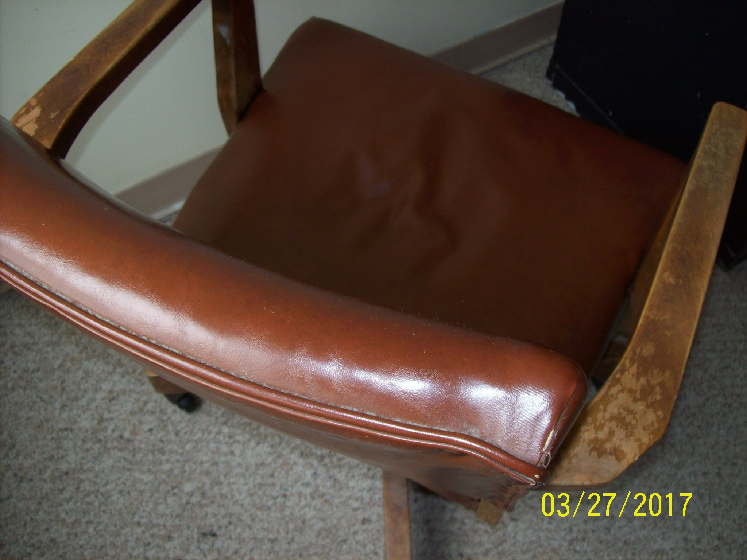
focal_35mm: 36
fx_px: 777
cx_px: 374
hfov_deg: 51.4
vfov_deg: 39.7
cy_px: 280
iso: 80
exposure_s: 1/64
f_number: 2.7
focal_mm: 6
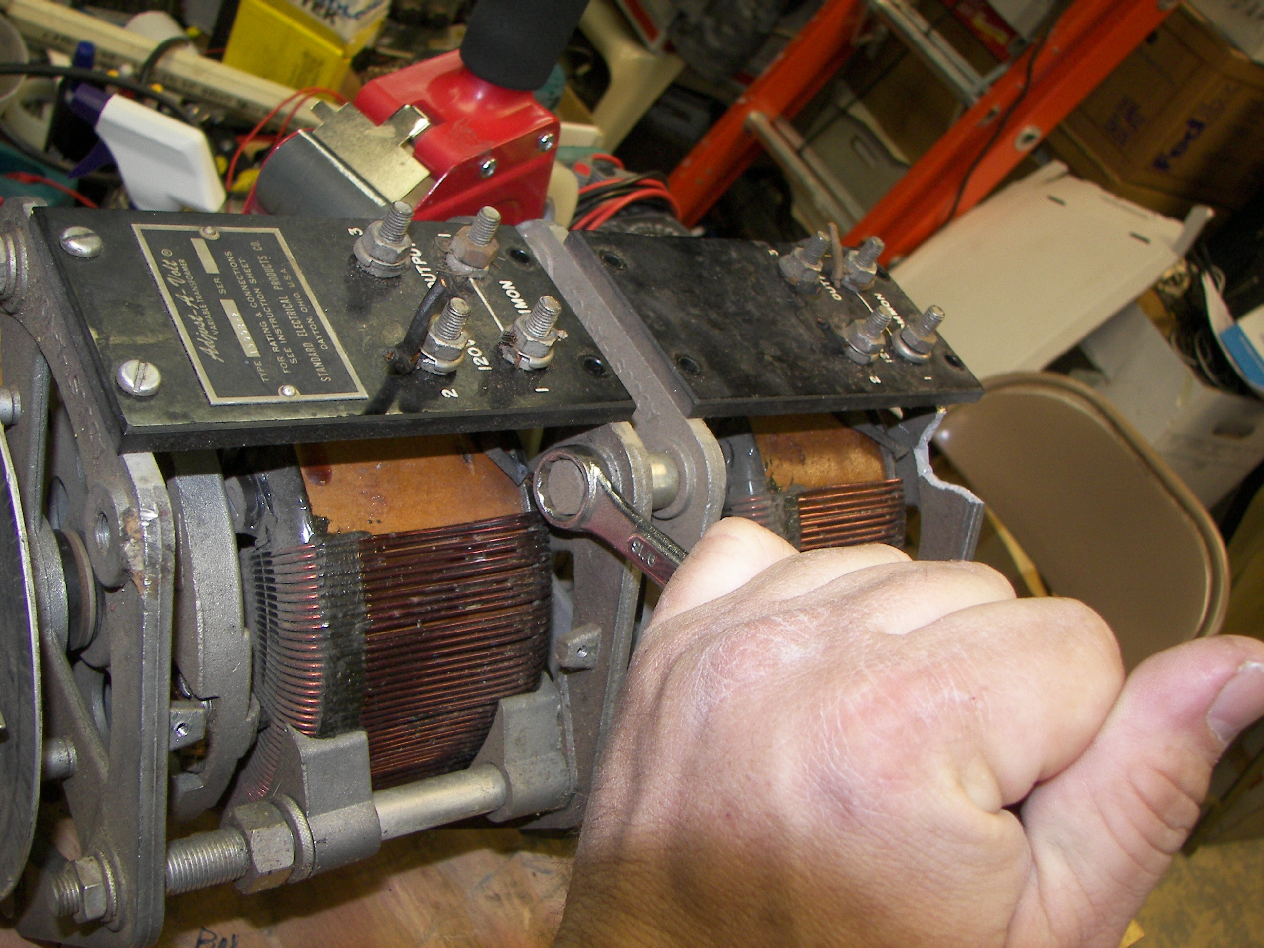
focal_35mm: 36
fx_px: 1315
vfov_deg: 39.7
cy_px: 474
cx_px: 632
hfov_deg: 51.4
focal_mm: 6
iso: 100
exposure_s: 1/30
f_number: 2.8
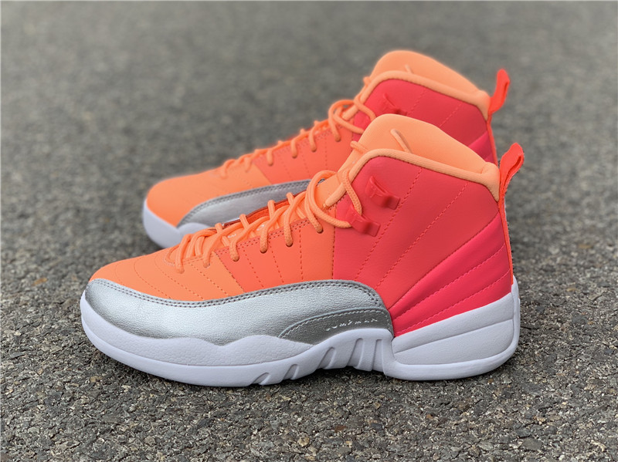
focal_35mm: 52
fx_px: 928
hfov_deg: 36.8
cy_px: 231
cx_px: 309
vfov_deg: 28.0
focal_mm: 6
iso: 16
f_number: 2.4
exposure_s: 1/262
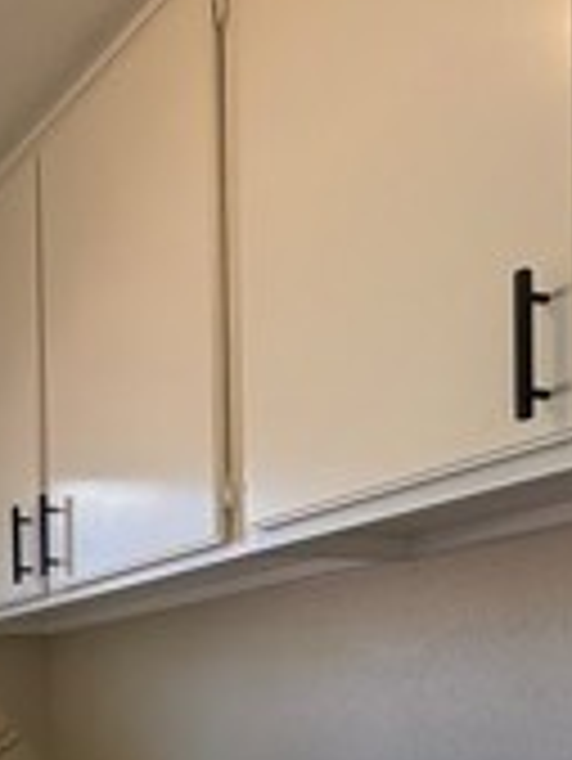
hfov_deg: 24.8
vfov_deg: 32.7
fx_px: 1166
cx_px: -122
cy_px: 787
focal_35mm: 53
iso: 250
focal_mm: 2.22
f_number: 2.2
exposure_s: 1/120
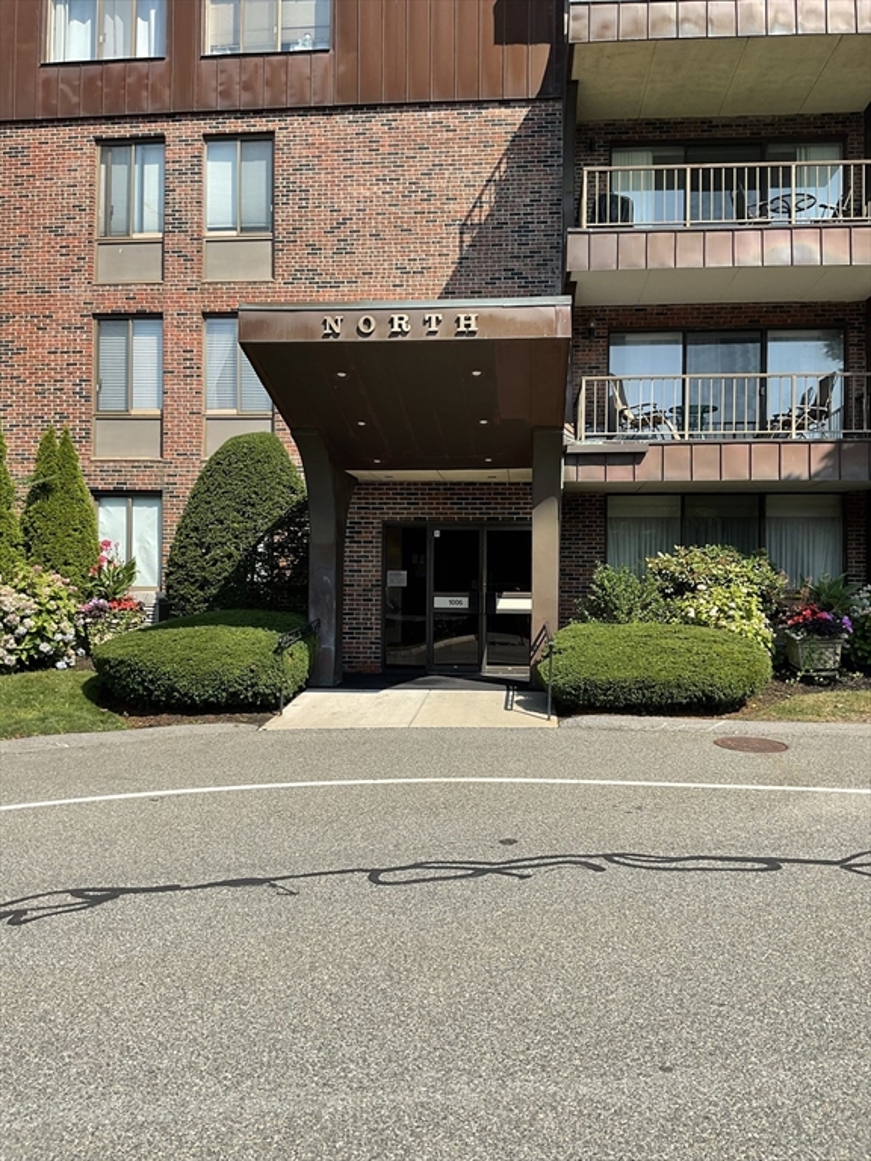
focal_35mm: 29
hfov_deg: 48.2
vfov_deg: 61.7
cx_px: 436
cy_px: 580
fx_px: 973
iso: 16
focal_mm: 3
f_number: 1.8
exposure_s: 1/1098
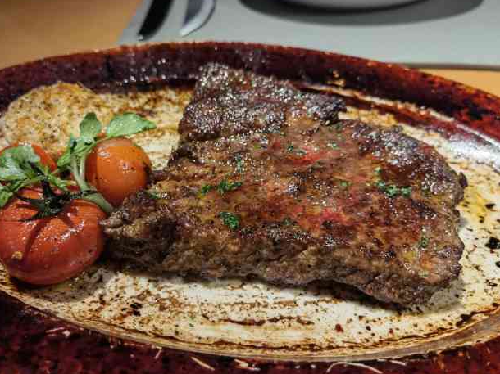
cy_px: 165
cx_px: 226
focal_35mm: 31
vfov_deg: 45.3
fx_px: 448
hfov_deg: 58.3
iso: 500
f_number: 1.9
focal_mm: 6.67
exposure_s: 1/33.3
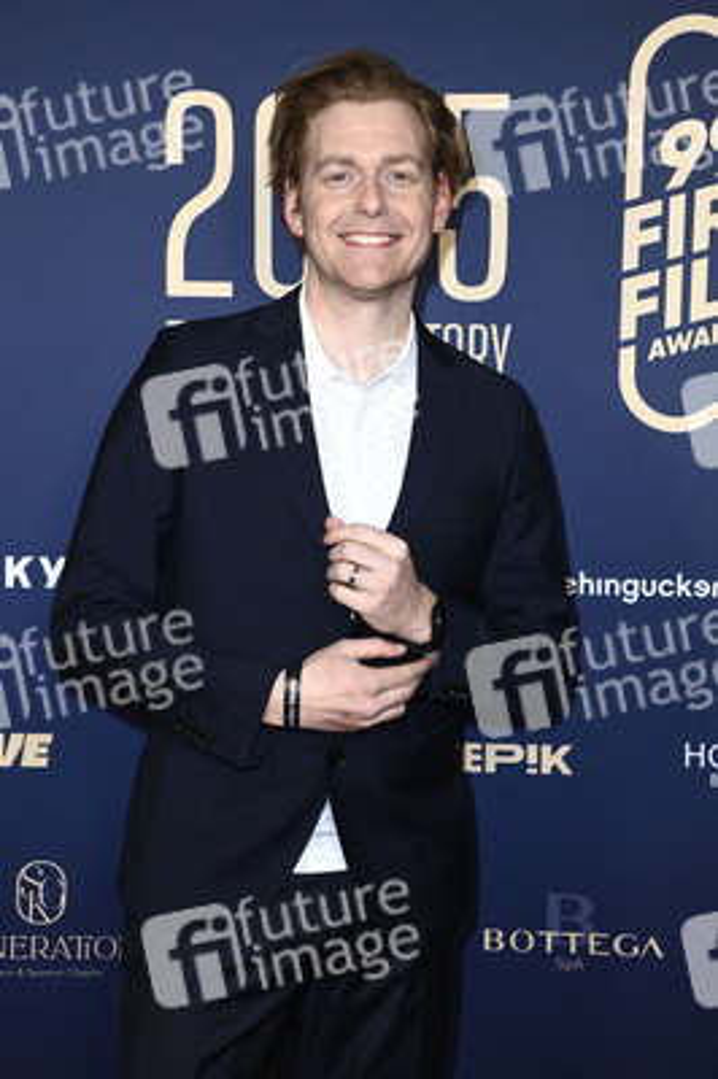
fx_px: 1648
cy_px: 540
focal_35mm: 55
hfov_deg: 24.6
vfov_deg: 36.3
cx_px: 359
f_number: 5.6
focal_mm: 55
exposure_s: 1/250
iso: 500
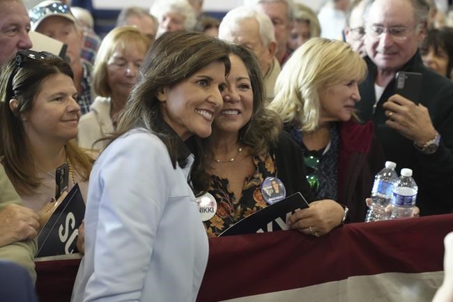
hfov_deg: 28.9
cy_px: 151
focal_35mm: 70
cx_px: 226
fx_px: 881
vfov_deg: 19.4
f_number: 4
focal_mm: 70
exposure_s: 1/160
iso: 6400
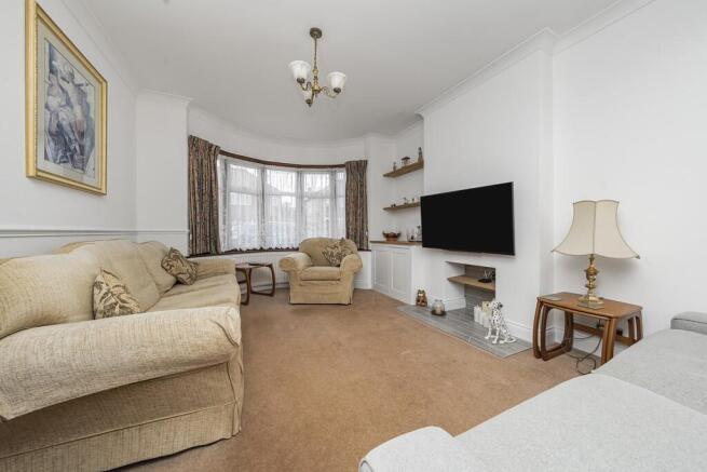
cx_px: 354
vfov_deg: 90.0
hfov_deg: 112.6
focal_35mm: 12
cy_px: 236
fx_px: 236
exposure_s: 1/125
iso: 320
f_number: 9
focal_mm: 12
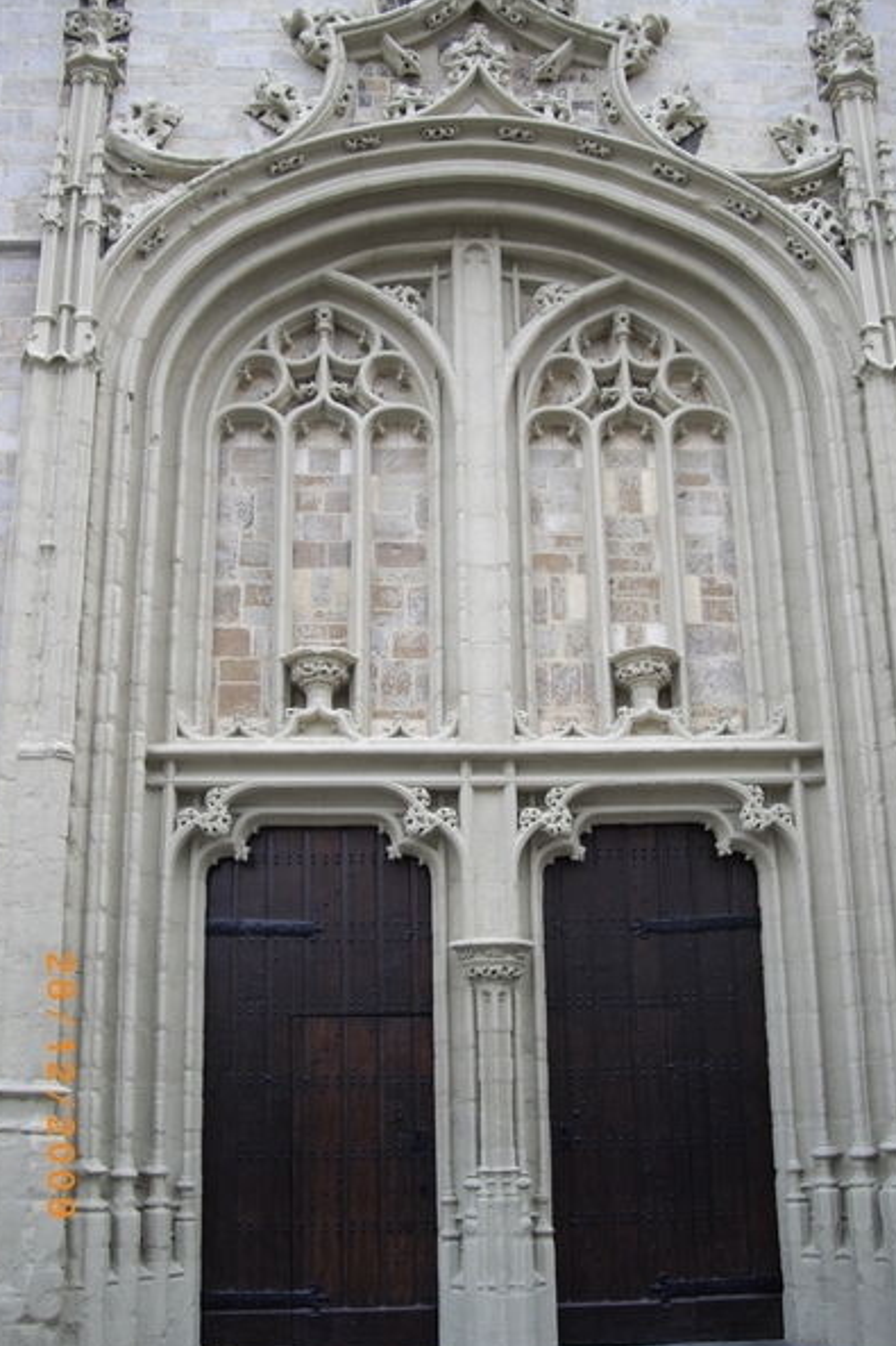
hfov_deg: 33.4
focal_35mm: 40
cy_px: 676
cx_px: 458
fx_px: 1494
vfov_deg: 48.5
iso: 100
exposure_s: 1/80
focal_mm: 7.9
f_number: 2.8
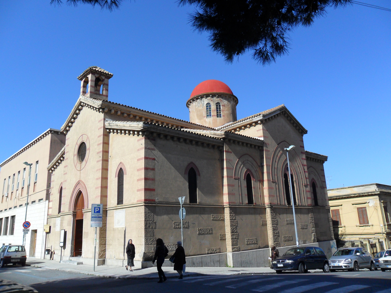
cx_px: 196
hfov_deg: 65.3
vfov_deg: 51.4
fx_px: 305
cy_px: 146
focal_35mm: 27
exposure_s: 1/180
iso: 100
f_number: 8.9
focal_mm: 4.9
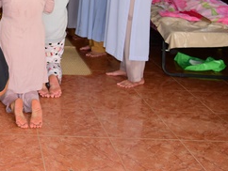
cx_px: -14
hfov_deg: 28.7
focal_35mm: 62
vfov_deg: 22.5
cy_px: -12
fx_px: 409
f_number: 4
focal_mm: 24
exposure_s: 1/60
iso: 320
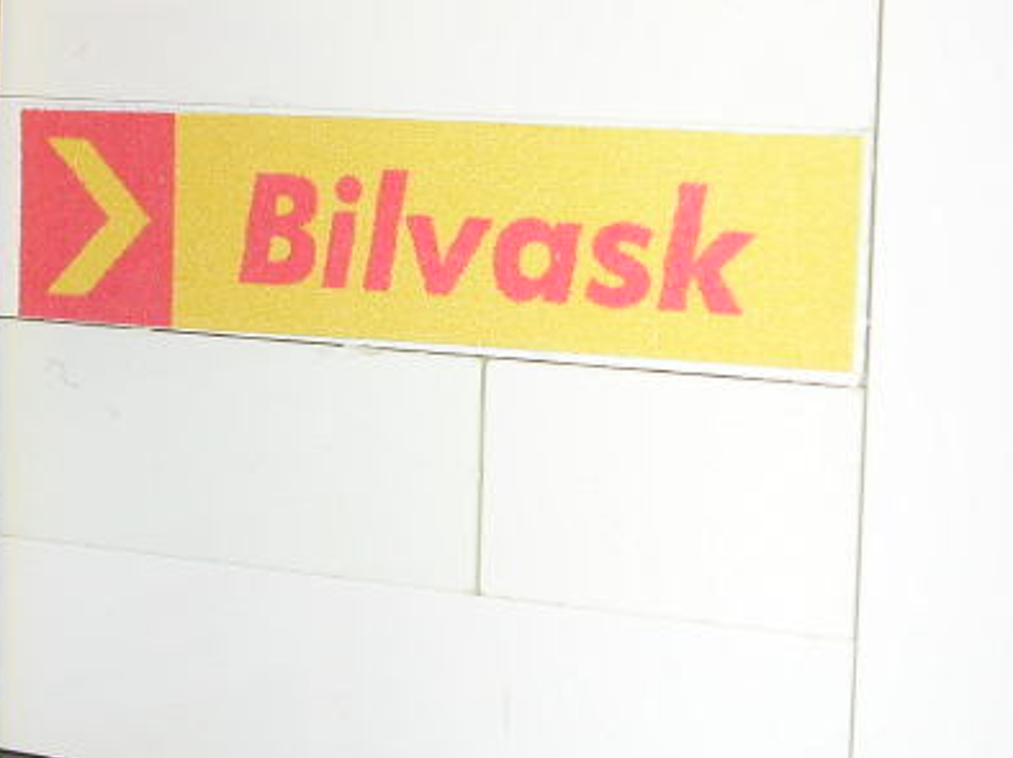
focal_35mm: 104
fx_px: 3042
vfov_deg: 14.2
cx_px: 435
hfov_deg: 18.9
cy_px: 411
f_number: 5.9
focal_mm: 9.7
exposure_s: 1/59.9
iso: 100
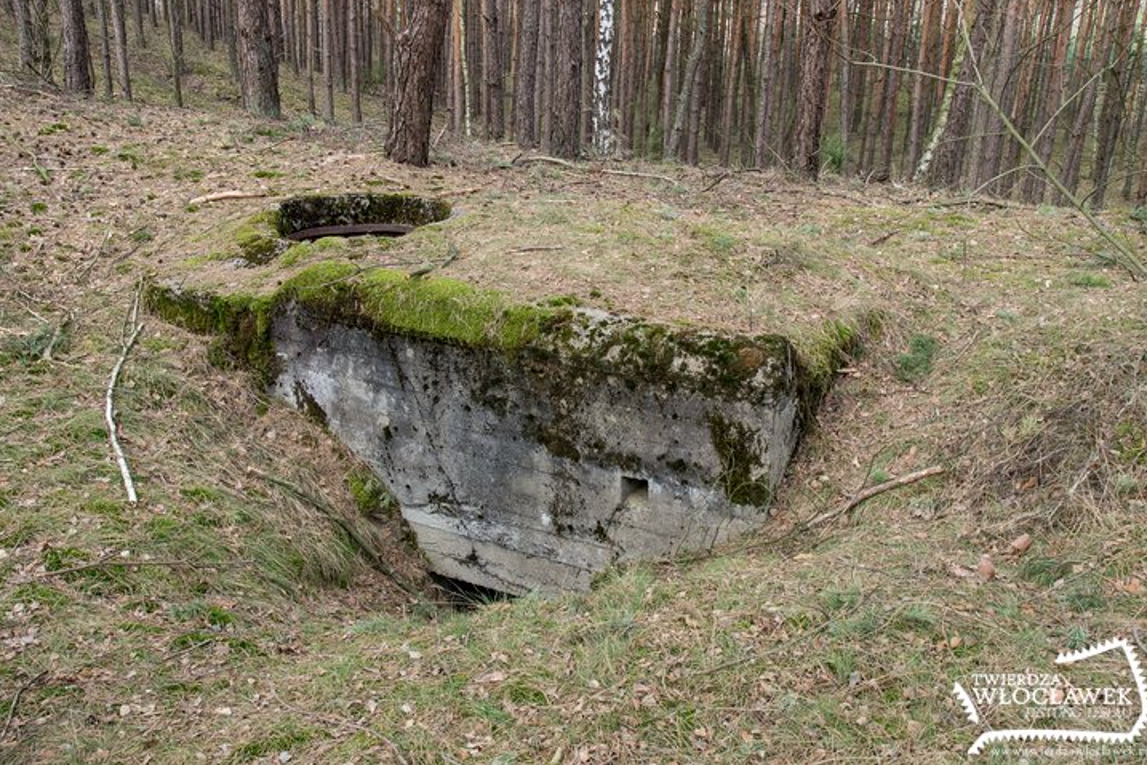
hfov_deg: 55.8
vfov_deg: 38.9
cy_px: 375
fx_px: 1083
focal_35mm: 34
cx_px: 573
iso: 100
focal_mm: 22
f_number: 11
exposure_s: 1/13
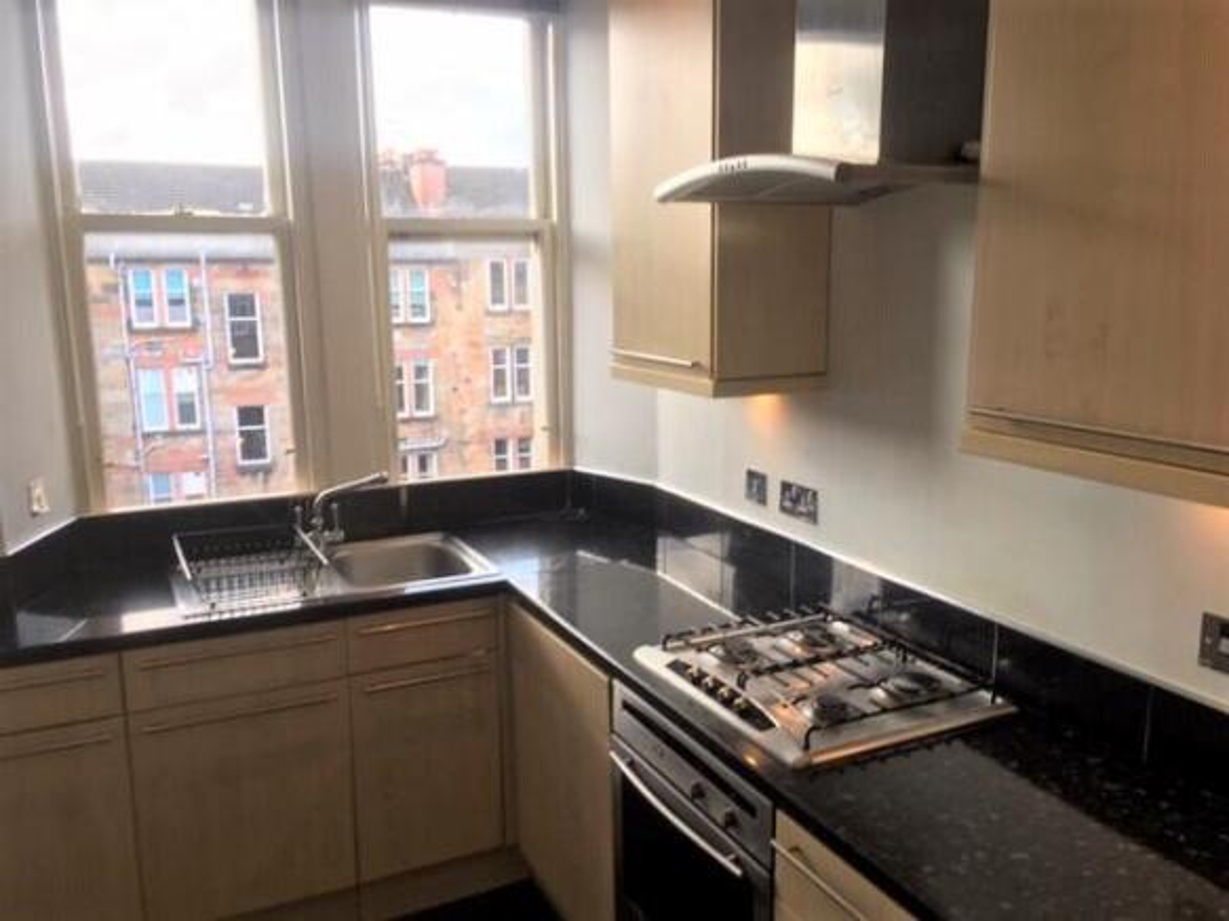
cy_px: 460
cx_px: 614
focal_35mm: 29
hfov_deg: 61.7
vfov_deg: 48.2
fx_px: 1029
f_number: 2.2
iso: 25
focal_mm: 4.15
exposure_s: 1/100
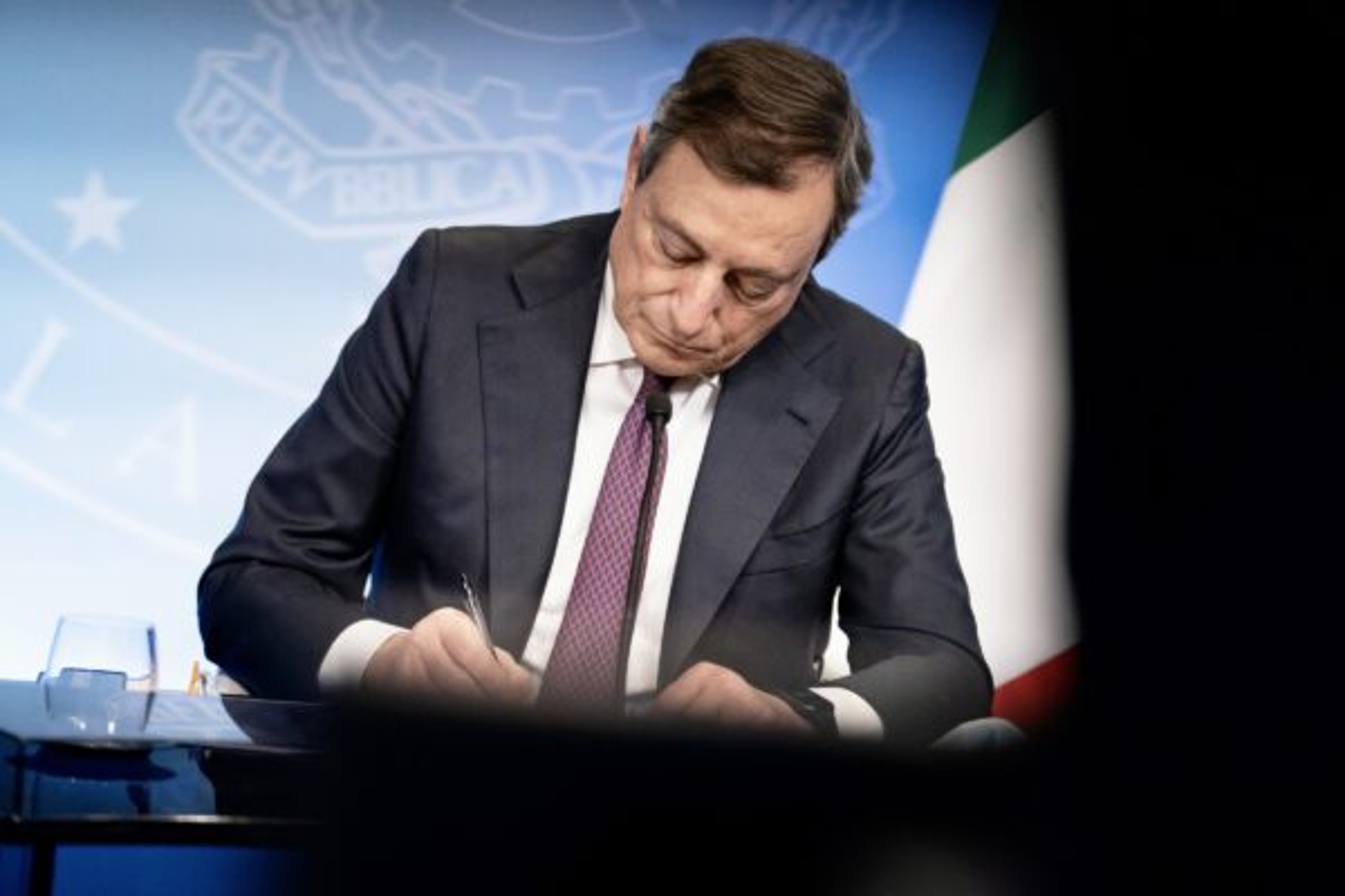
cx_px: 672
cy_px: 448
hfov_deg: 18.1
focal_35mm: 113
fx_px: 4221
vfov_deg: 12.1
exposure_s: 1/250
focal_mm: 113
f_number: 2.8
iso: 3200
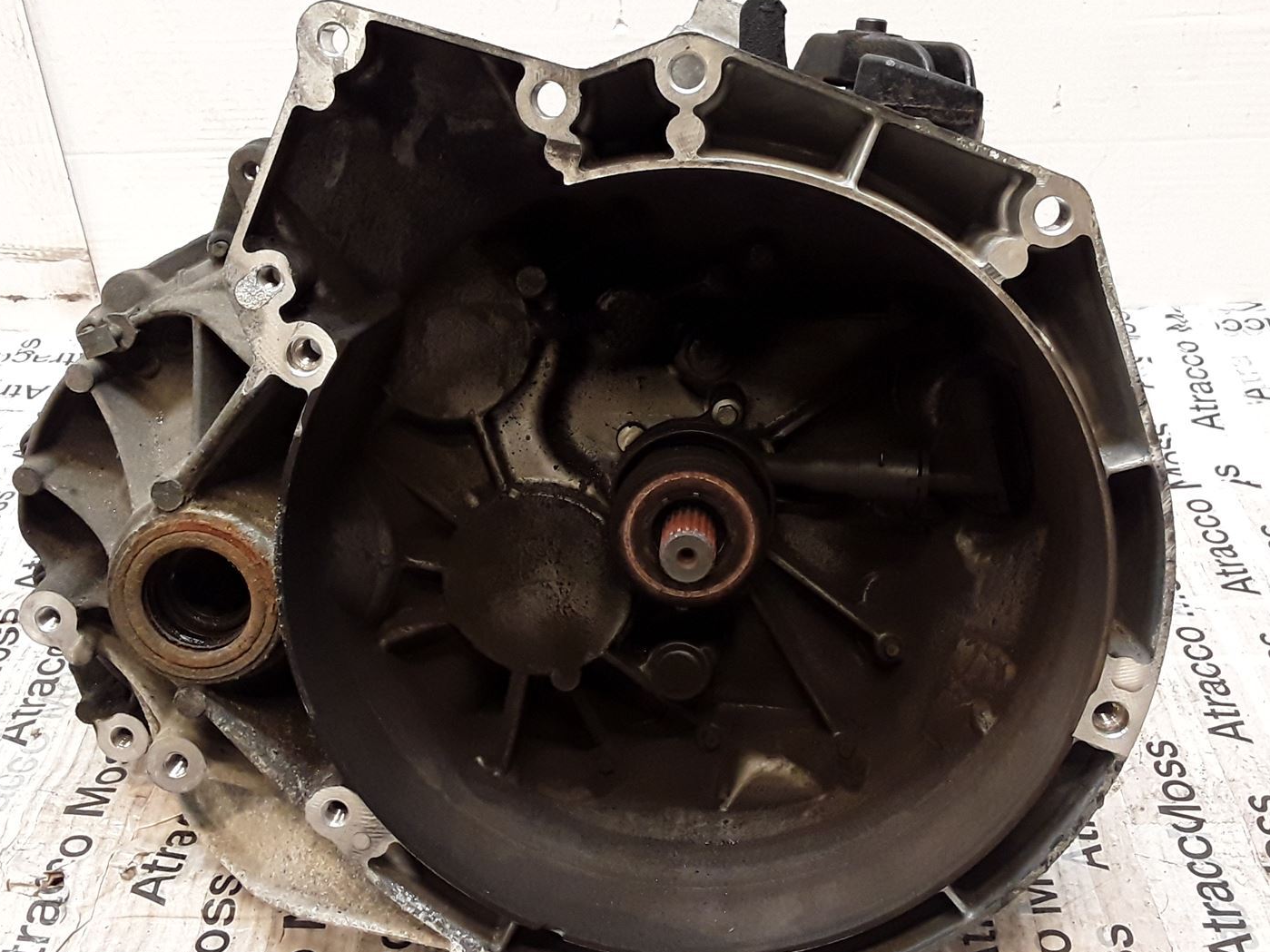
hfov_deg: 45.8
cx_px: 596
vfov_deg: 35.1
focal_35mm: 41
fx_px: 1504
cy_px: 472
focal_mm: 2.91
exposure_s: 1/50
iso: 100
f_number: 1.9
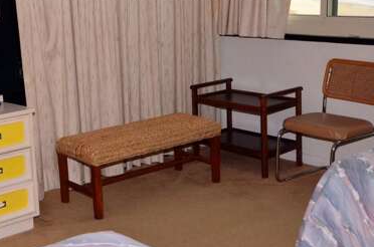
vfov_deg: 21.8
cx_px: 76
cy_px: 104
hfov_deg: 31.6
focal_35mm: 62
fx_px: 642
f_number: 13
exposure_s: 1/60
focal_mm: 20
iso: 500
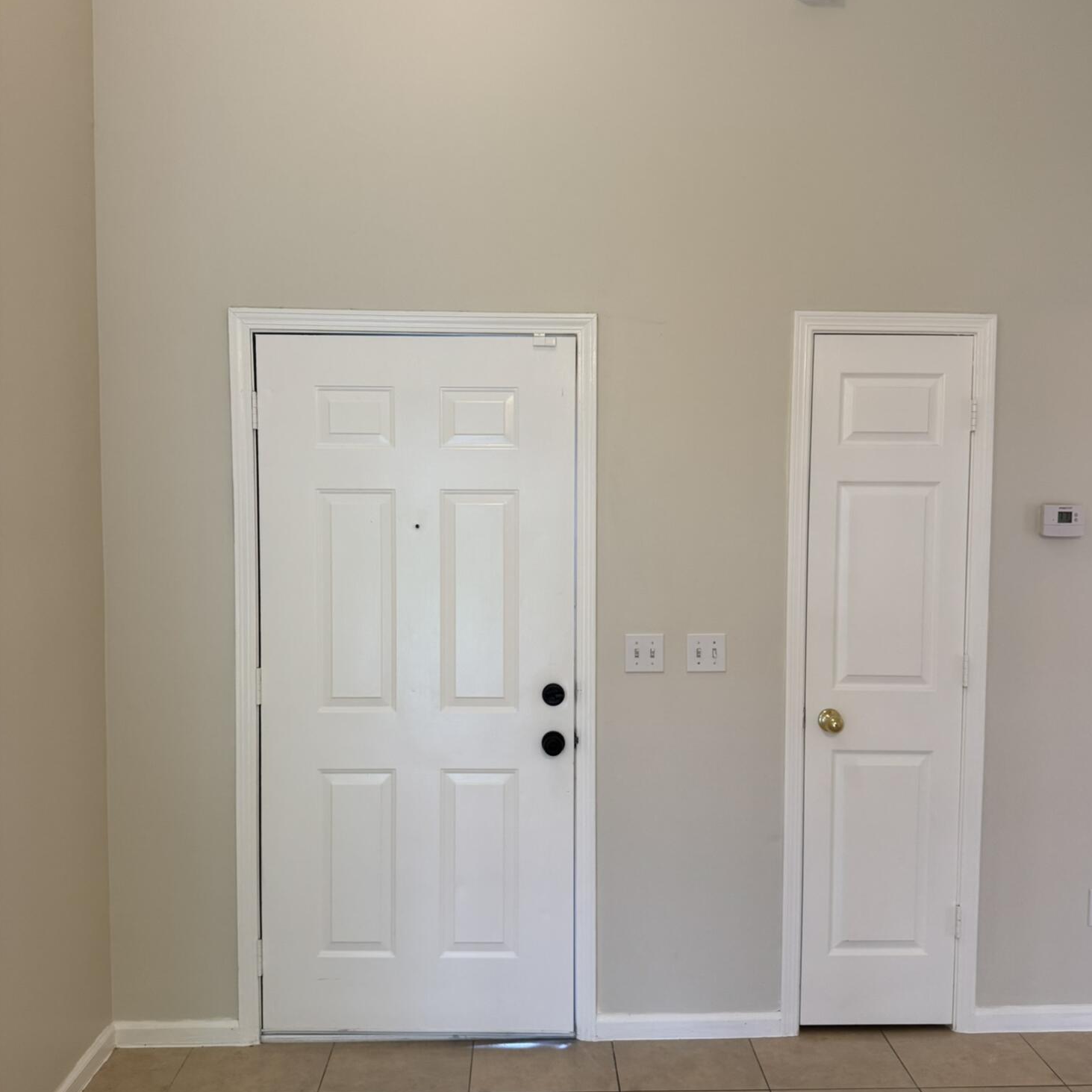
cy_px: 540
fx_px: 1035
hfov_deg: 55.6
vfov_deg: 55.6
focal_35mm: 29
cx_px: 555
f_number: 1.78
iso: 200
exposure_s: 1/120
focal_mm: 6.76
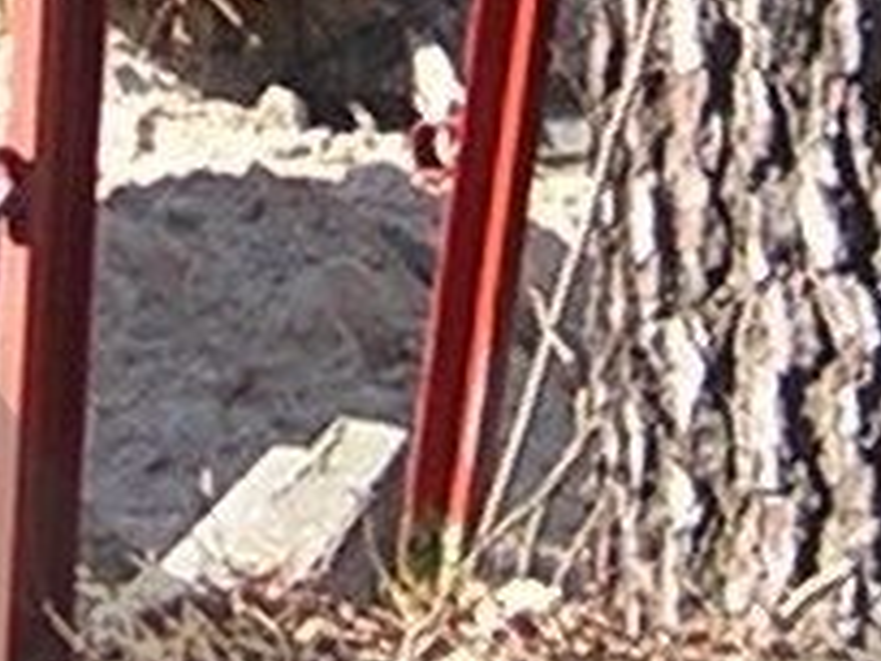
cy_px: -341
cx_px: 514
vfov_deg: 5.2
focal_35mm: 282
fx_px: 7177
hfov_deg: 7.0
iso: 100
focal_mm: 4.7
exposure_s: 1/427
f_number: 2.6
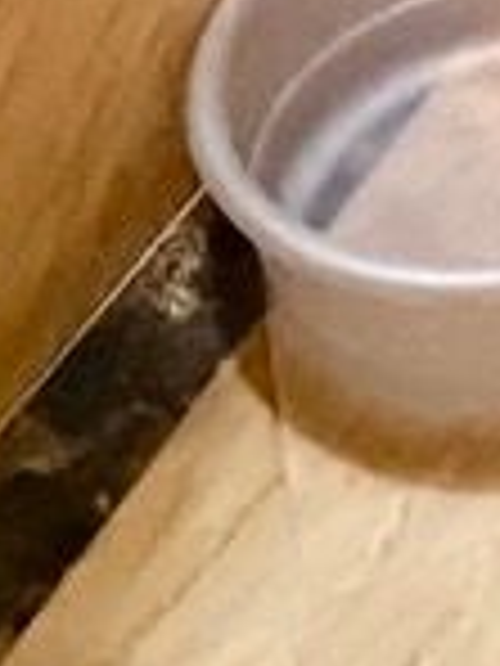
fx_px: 1868
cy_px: -1188
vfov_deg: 12.3
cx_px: 734
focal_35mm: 97
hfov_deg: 14.3
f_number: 2.2
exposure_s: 1/50
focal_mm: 2.22
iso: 800
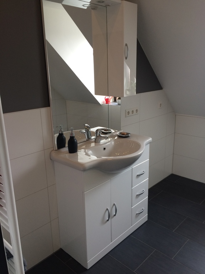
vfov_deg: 61.7
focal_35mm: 29
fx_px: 229
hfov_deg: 48.2
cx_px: 102
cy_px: 137
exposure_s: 1/33
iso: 40
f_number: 2.2
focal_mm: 4.15
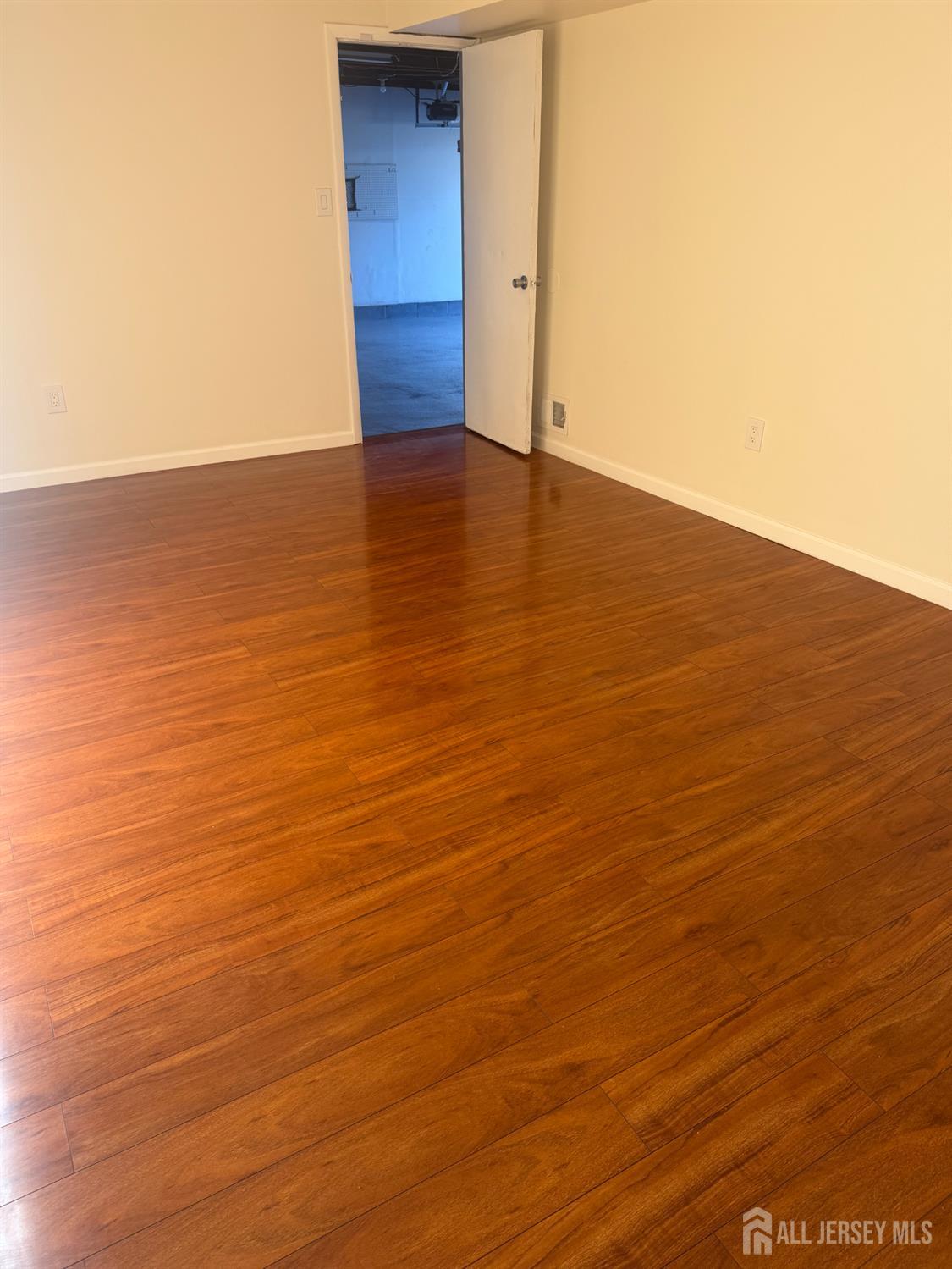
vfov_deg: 71.6
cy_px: 634
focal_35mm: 24
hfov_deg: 56.8
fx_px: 880
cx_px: 476
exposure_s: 1/121
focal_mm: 6.76
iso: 80
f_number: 1.78
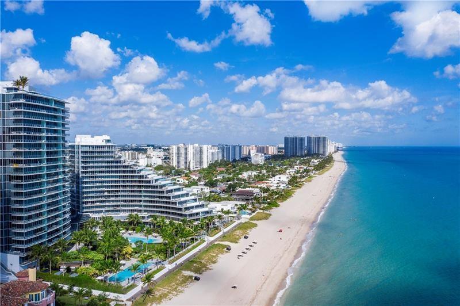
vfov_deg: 46.3
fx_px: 357
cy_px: 153
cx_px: 230
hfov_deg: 65.5
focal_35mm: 28
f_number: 7.1
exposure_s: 1/800
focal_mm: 10.26
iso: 100
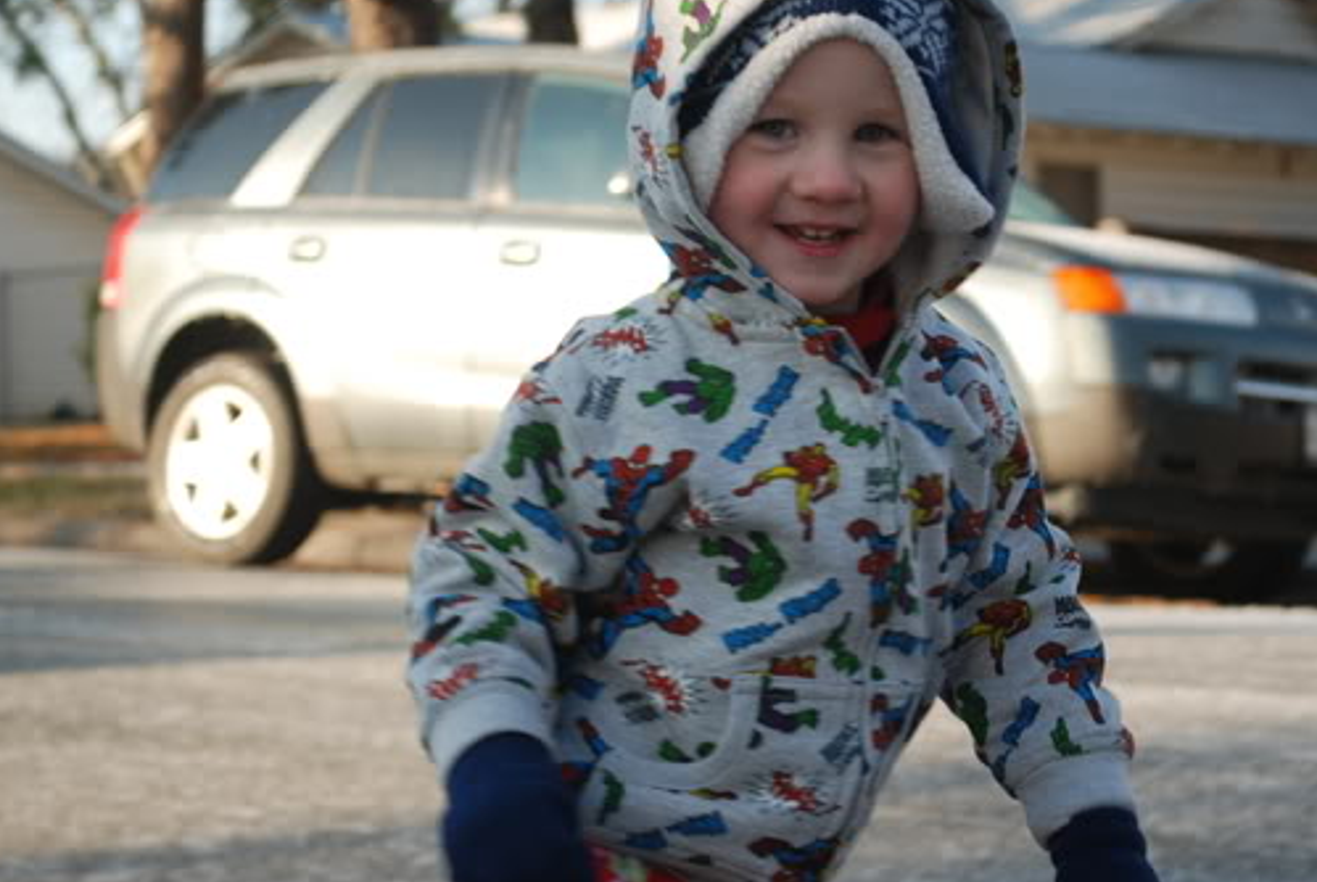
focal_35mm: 106
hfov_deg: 19.3
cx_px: 730
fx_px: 3869
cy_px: 356
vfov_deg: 13.0
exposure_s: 1/125
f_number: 5.6
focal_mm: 55
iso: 160
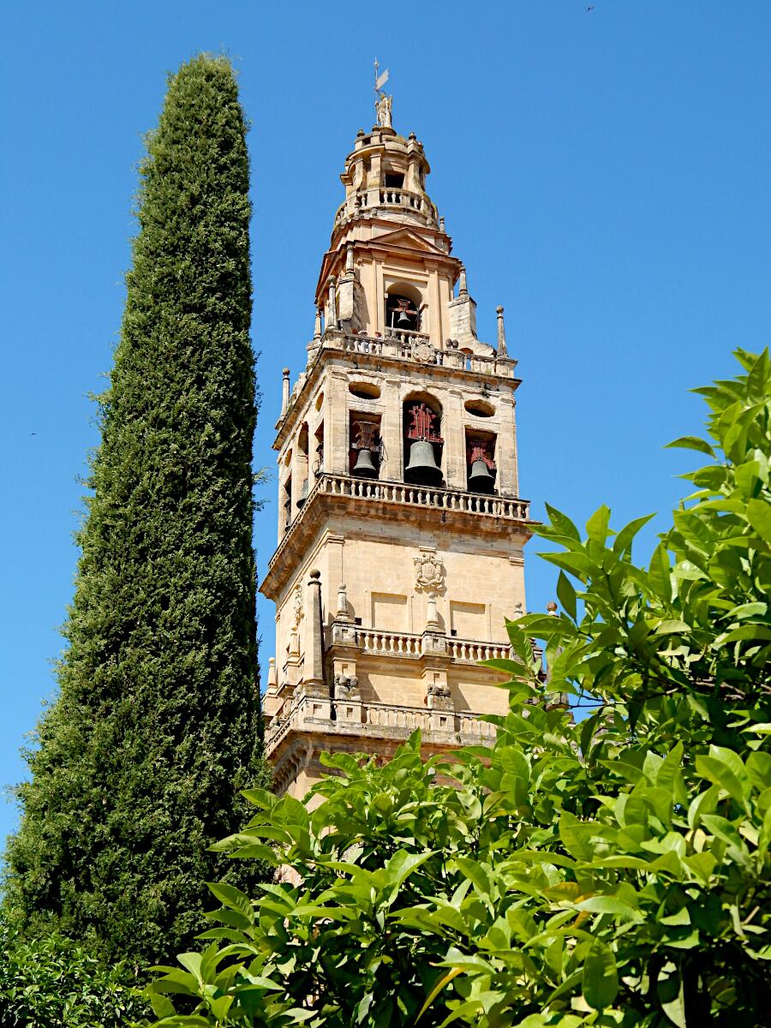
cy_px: 514
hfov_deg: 26.6
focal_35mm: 55
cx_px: 386
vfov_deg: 34.9
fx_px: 1633
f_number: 3.8
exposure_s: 1/800
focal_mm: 9.7
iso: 125
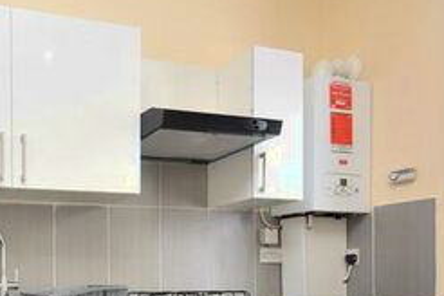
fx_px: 683
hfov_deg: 33.6
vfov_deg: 23.6
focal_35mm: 55
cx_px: 23
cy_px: 281
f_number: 5.6
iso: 720
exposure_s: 1/125
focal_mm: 13
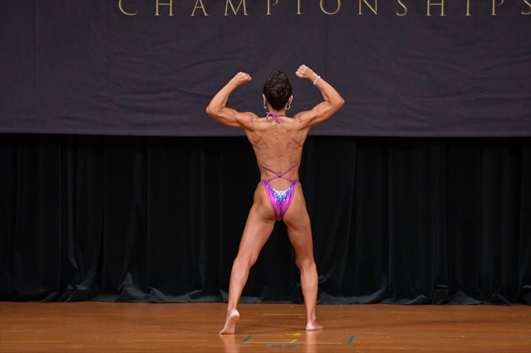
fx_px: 3759
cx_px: 266
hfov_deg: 8.1
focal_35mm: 255
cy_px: 176
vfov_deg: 5.4
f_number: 5.6
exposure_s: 1/400
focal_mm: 170
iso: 4000
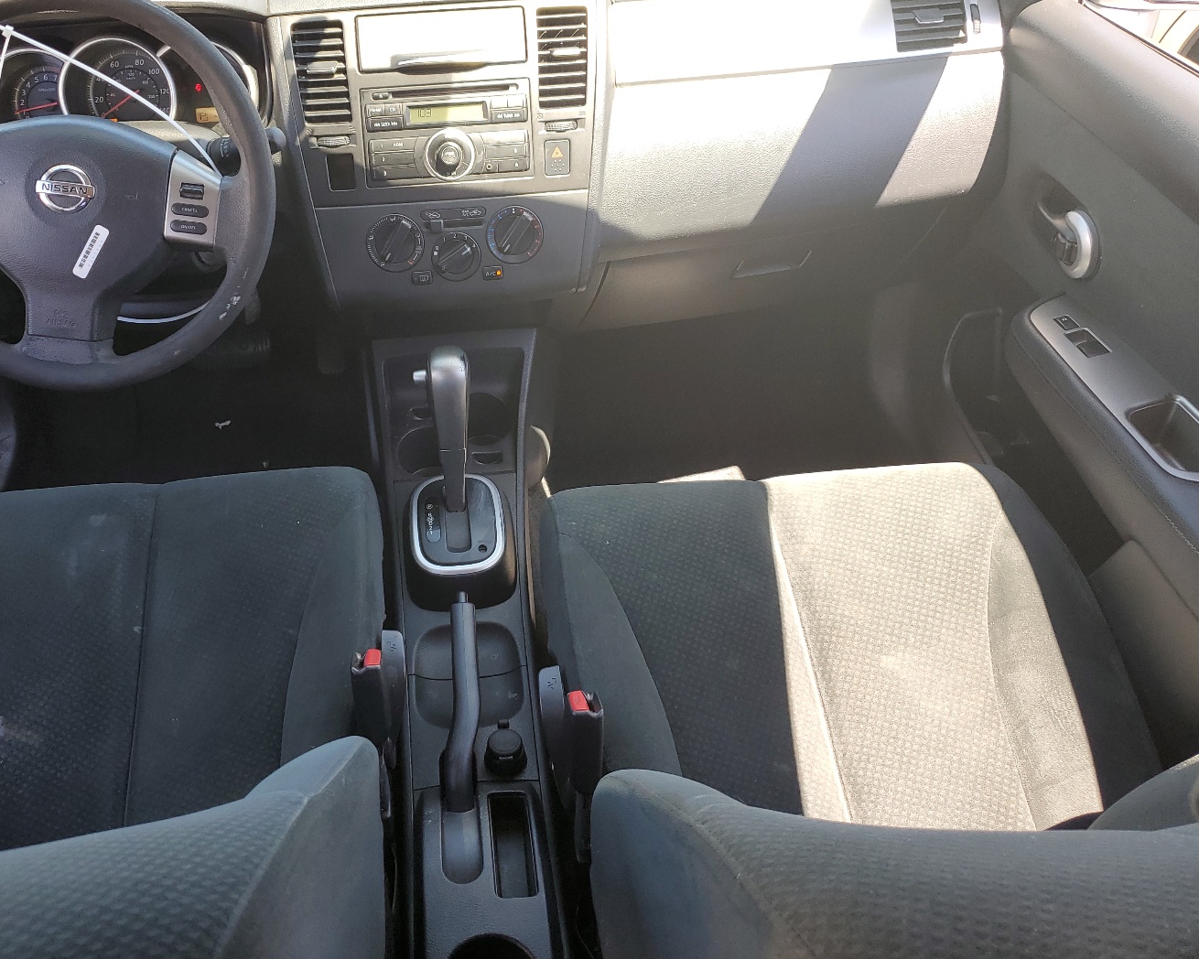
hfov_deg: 56.8
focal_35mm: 31
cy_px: 456
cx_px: 489
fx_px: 1100
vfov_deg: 47.1
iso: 50
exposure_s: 1/192
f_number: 1.5
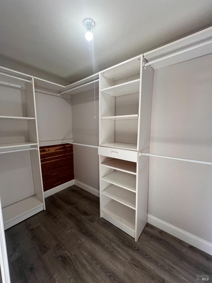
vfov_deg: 106.2
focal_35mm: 13
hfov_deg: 89.9
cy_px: 142
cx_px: 106
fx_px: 106
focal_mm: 1.57
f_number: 1.8
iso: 100
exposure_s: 1/120
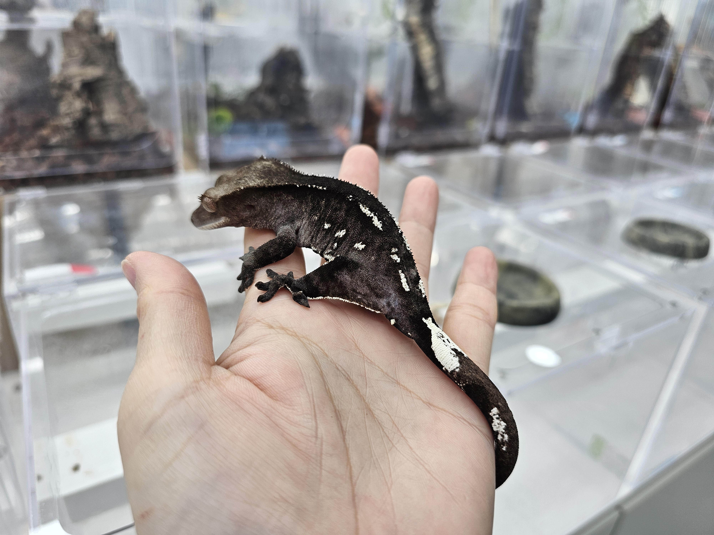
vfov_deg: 58.9
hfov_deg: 73.9
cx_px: 357
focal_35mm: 23
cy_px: 268
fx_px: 474
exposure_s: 1/120
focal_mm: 6.3
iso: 25
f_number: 1.7
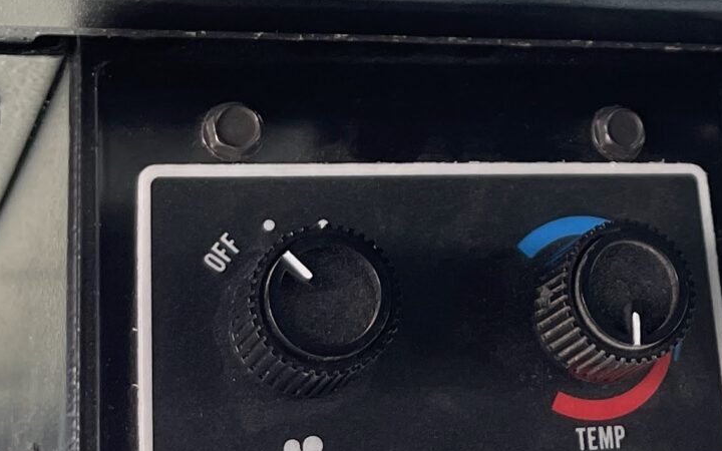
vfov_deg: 12.8
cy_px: -195
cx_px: 733
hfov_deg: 20.5
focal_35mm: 98
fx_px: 1928
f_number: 1.6
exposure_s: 1/121
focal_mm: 5.1
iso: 100
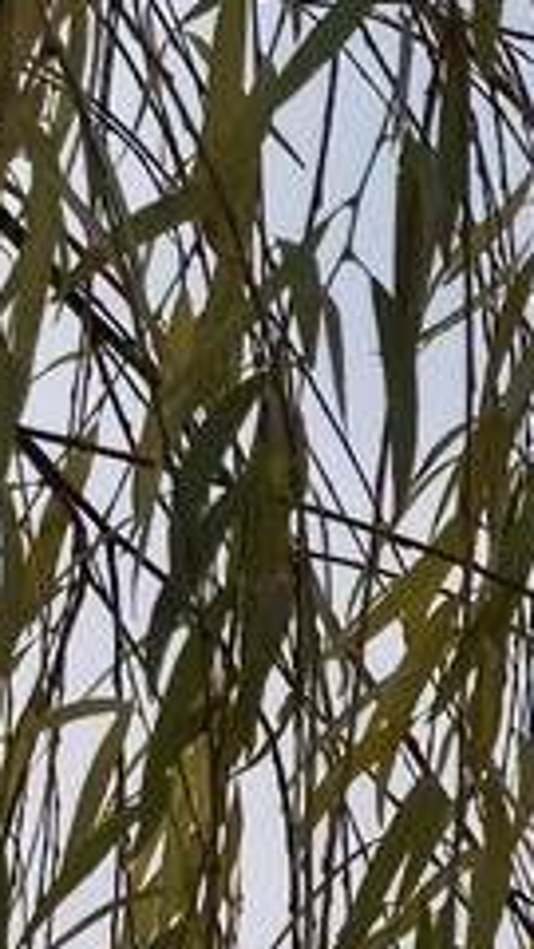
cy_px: 2626
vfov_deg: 7.2
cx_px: 1475
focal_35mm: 274
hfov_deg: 4.3
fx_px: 6897
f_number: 2
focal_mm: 6.98
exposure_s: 1/1292
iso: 50
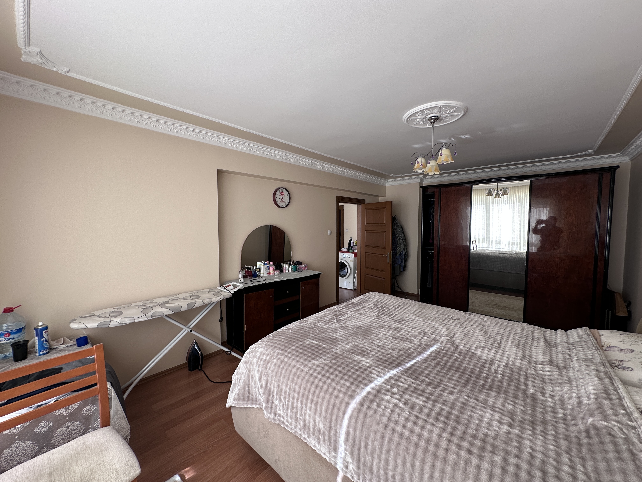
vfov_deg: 85.7
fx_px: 260
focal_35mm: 14
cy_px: 241
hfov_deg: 102.1
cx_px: 321
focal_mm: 2.22
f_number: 2.2
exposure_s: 1/99
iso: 64
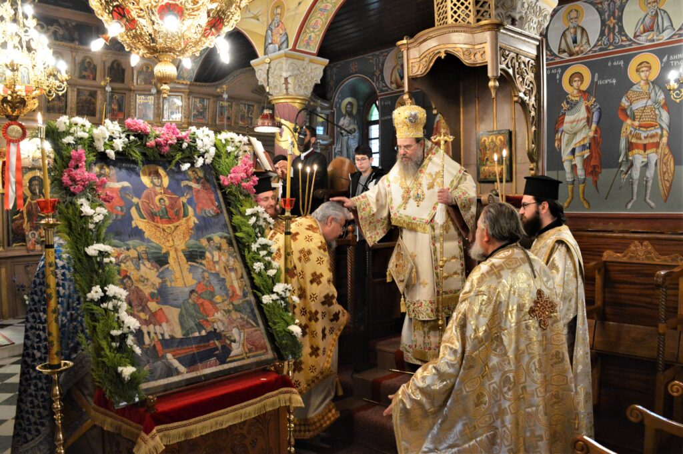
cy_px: 227
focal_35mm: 27
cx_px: 342
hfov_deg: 67.4
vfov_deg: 47.9
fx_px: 512
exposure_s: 1/100
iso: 3200
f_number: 3.5
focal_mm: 18
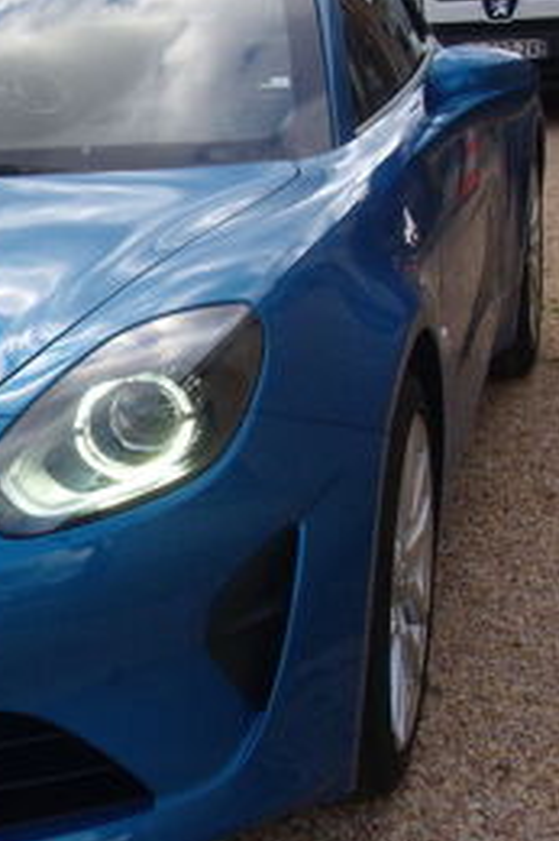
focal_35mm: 73
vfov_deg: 27.7
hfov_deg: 17.8
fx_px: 1702
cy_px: 466
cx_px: -100
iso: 64
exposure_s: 1/64.9
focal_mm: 6.4
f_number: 5.7
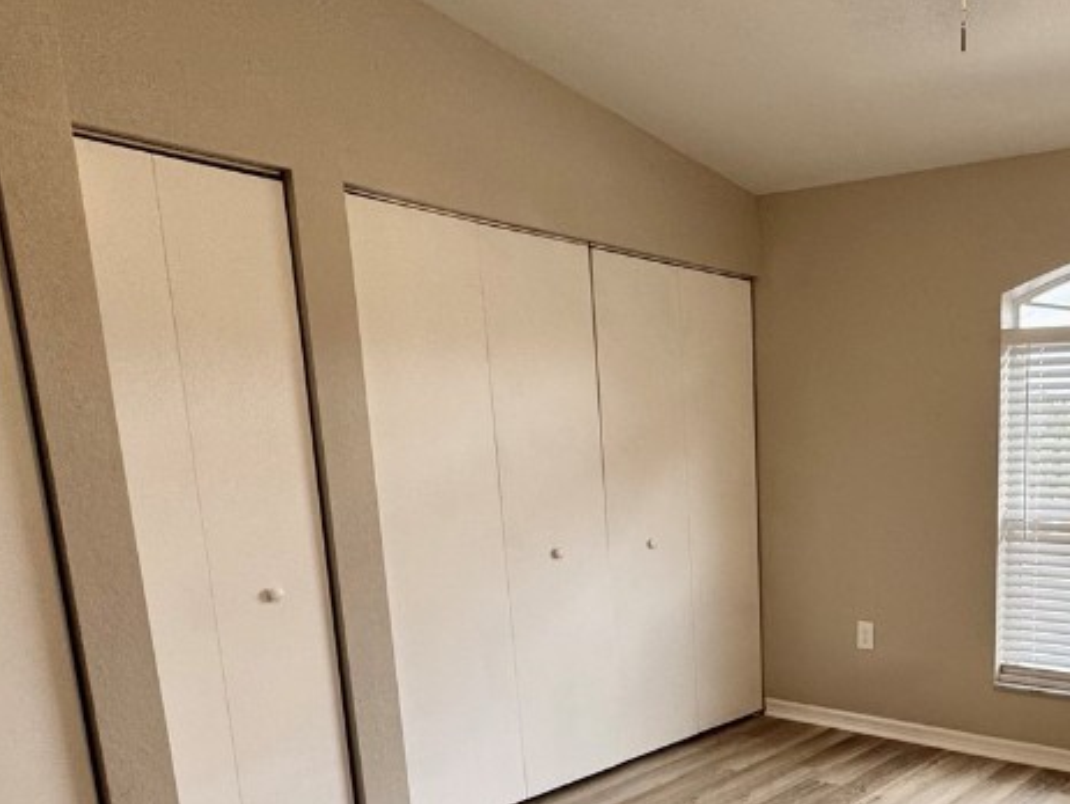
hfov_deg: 52.6
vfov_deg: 43.7
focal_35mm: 31
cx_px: 924
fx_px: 959
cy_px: 626
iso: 80
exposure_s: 1/120
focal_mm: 2.22
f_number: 2.2
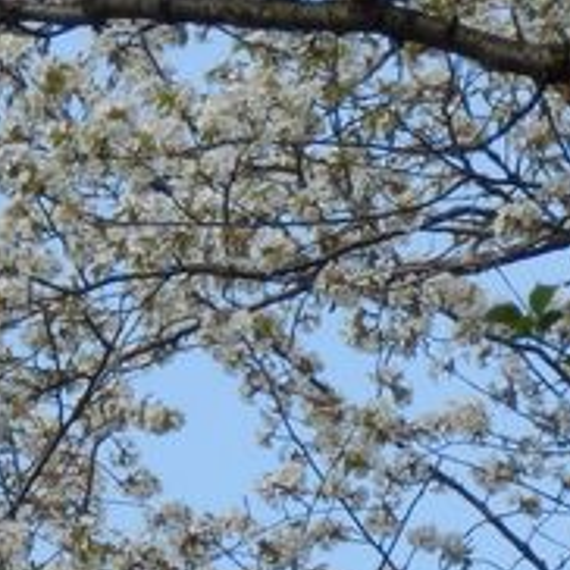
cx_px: -238
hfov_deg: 2.5
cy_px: 583
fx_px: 13115
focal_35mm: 704
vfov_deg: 2.5
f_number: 5.9
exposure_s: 1/250
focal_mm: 32
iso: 80
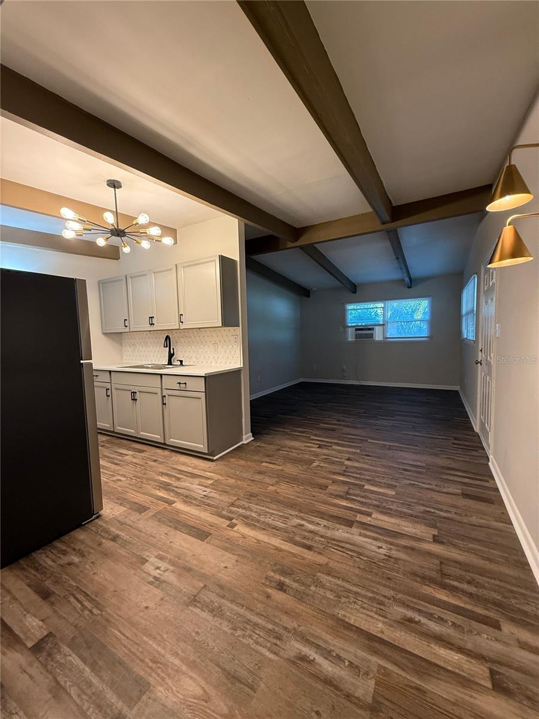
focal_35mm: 14
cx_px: 270
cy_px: 360
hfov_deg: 85.7
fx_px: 291
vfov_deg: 102.1
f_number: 2.2
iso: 250
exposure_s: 1/60
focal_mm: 2.22
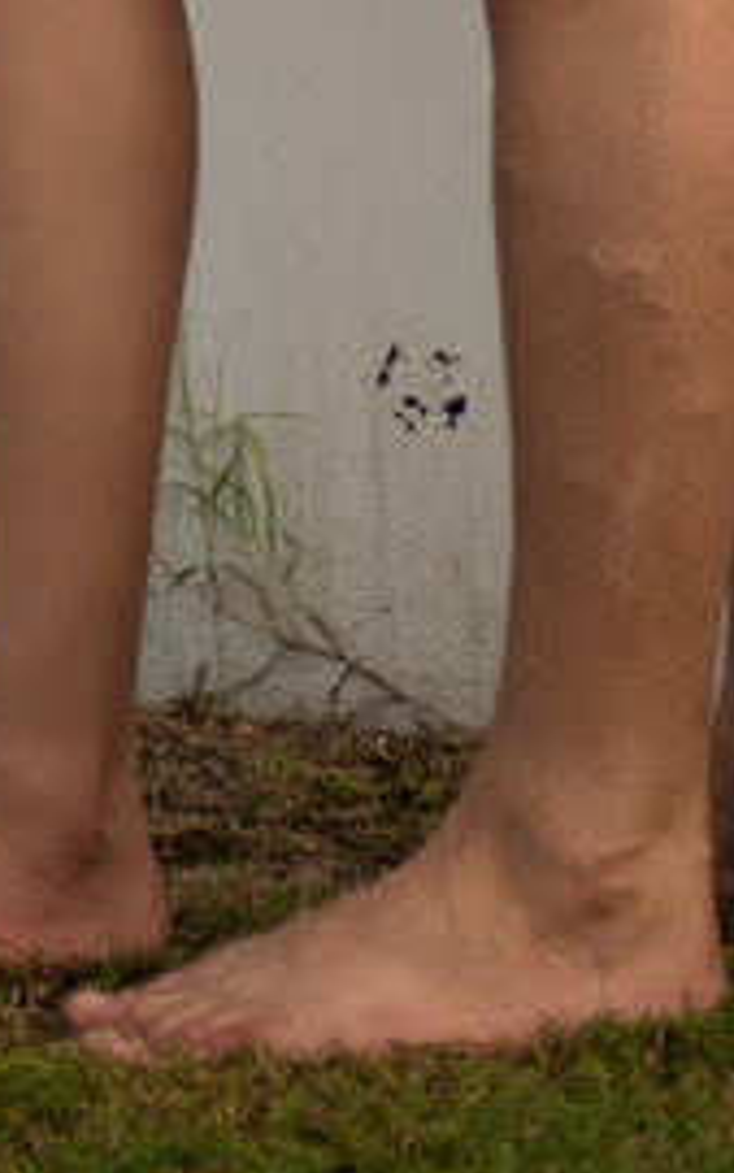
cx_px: -512
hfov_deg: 3.9
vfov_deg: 5.7
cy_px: -2633
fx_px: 10839
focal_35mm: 339
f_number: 1.8
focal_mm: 50
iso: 50
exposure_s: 1/1250
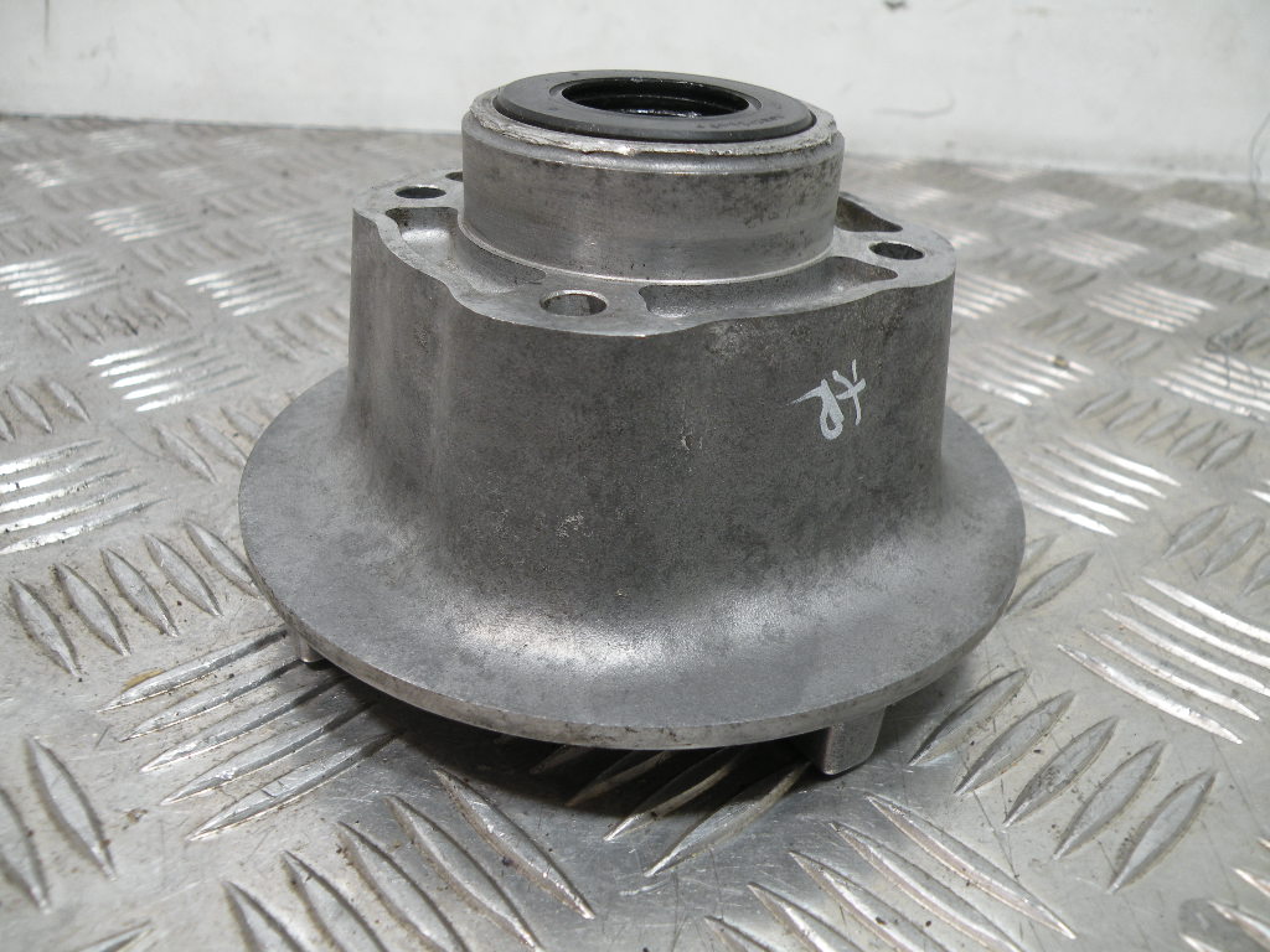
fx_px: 991
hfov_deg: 65.3
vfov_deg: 51.4
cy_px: 476
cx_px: 635
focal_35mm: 27
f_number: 2.8
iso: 64
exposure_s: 1/63.4
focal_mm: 4.7
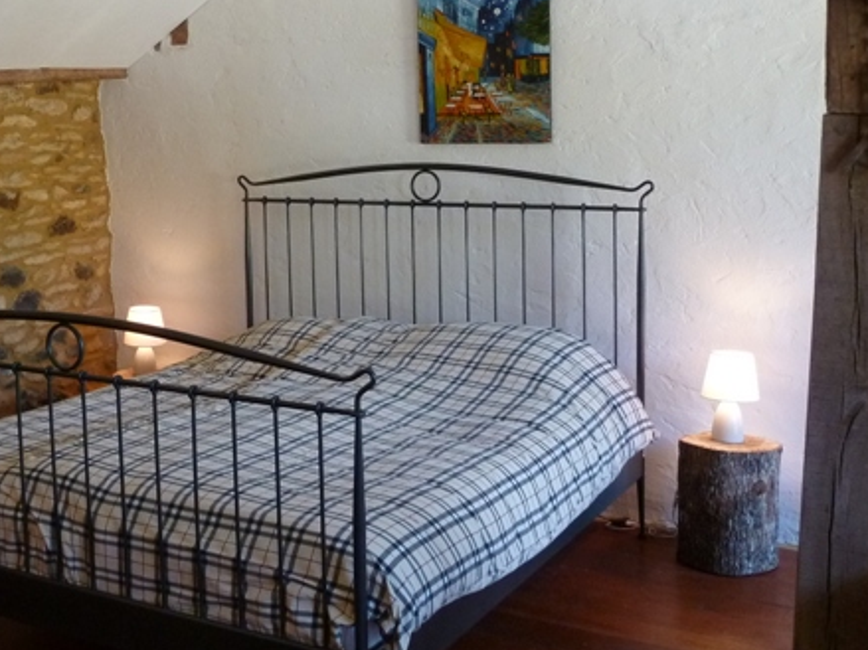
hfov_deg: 36.9
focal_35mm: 51
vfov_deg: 28.5
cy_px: 249
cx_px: 257
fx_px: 1278
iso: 320
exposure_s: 1/30
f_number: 3.5
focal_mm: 5.7
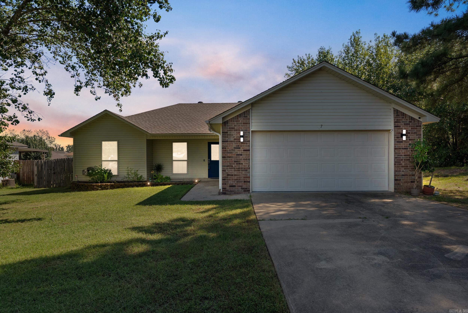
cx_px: 234
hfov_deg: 78.5
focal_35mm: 22
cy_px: 156
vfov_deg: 57.3
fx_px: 286
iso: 250
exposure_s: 1/100
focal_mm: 22
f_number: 9
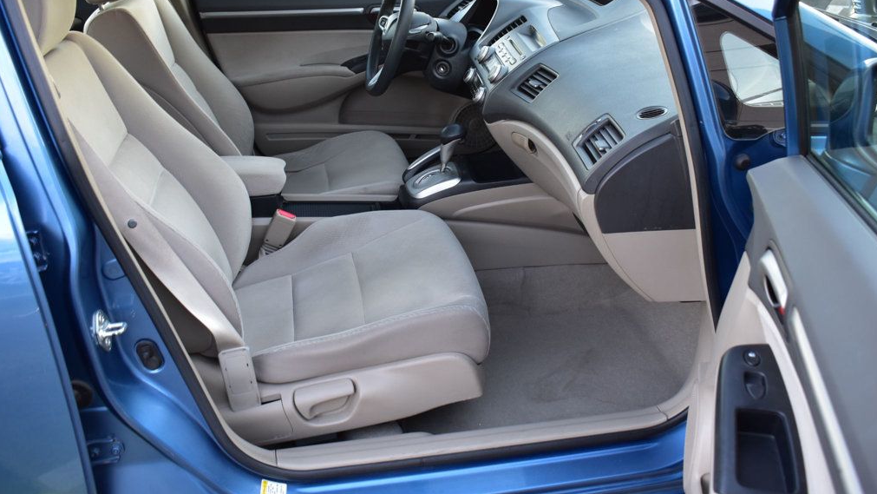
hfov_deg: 56.6
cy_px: 207
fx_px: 814
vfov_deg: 33.7
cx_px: 435
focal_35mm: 35
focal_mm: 22
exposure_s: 1/15
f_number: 6.3
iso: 450
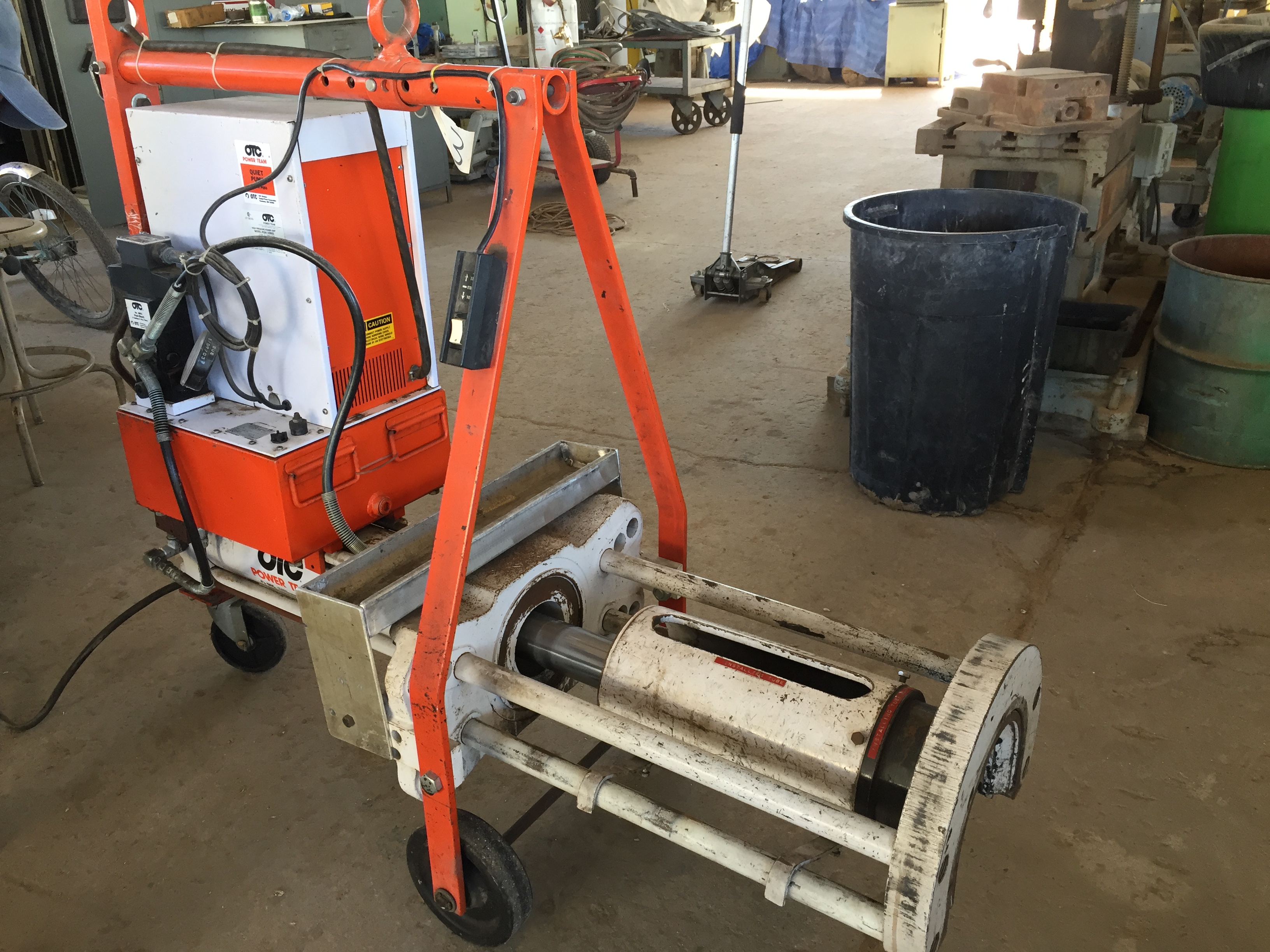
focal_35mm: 29
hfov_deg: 61.7
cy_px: 476
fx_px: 1064
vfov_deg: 48.2
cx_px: 635
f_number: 2.2
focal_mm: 4.15
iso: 32
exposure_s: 1/40
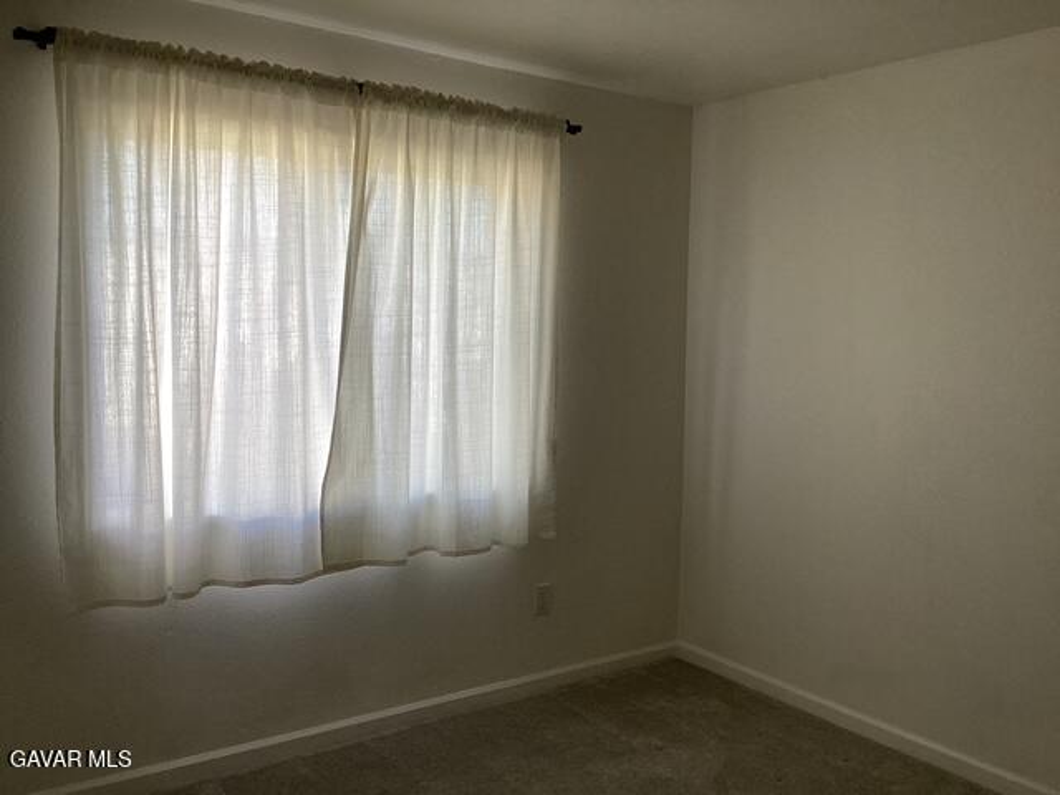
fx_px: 949
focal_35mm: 31
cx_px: 530
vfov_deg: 45.4
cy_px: 398
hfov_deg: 58.4
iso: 64
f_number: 2.4
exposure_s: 1/120
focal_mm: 3.3
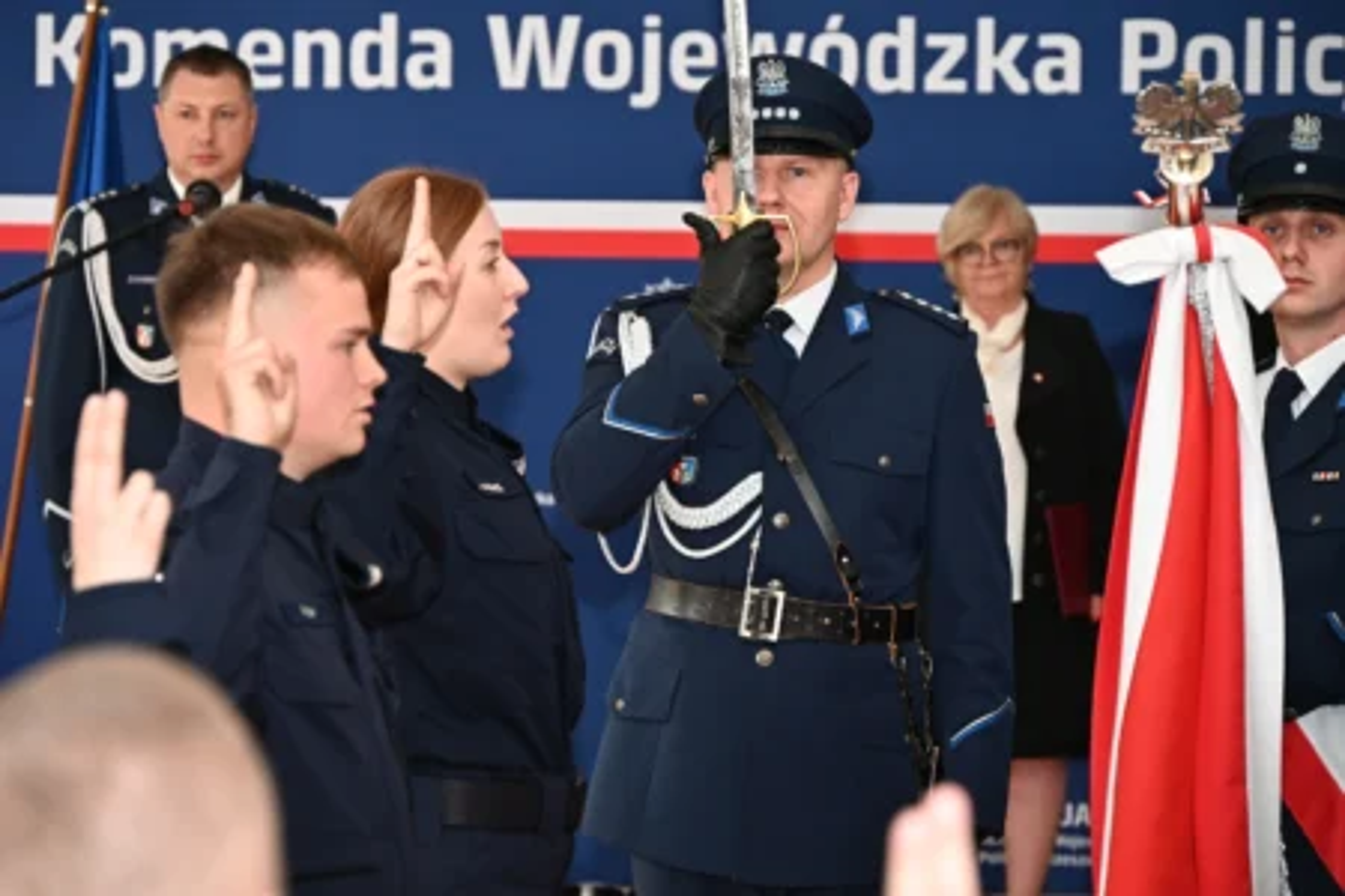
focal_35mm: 150
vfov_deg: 9.1
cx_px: 672
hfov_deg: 13.7
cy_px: 448
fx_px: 5604
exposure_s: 1/160
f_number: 6.3
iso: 1600
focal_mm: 150
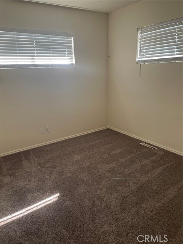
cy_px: 122
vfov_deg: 67.3
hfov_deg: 53.1
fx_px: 183
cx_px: 92
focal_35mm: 26
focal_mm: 4.2
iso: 125
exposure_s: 1/84
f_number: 1.6
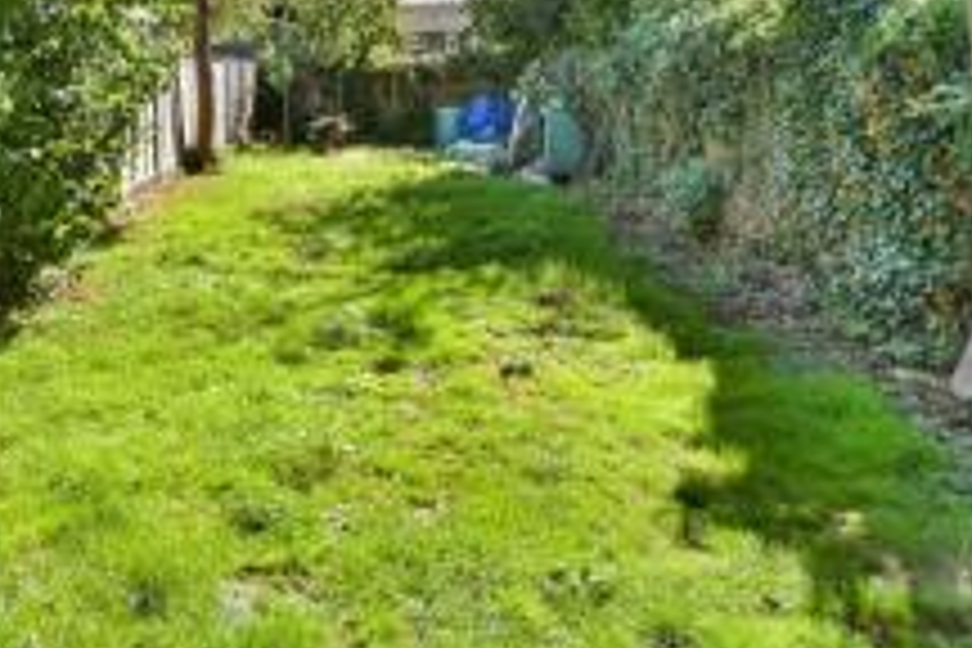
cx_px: 333
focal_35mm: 33
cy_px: 65
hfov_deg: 56.1
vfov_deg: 37.4
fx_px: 891
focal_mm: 10
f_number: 9
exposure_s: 1/320
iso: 500
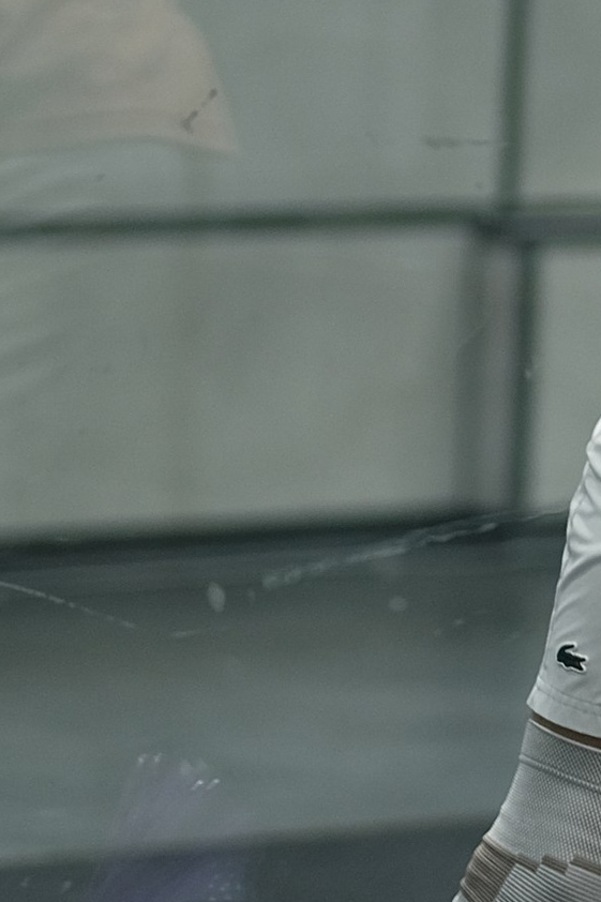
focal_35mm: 383
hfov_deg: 3.6
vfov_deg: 5.4
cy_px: 58
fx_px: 9594
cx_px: 1100
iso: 250
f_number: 1.2
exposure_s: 1/250
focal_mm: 56
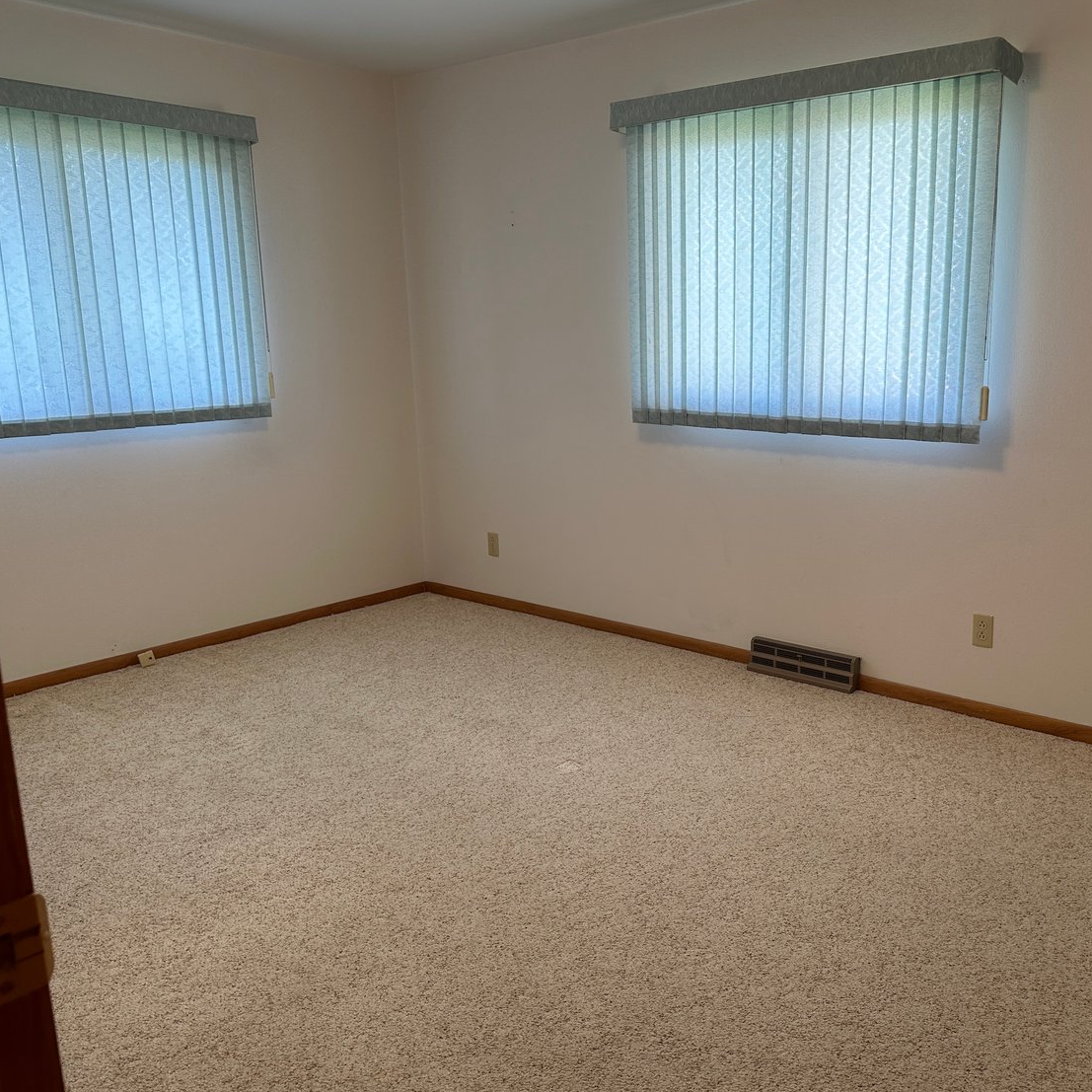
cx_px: 677
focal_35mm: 29
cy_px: 554
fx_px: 1035
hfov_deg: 55.0
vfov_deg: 55.6
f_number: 1.78
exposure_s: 1/120
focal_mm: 6.86
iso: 100
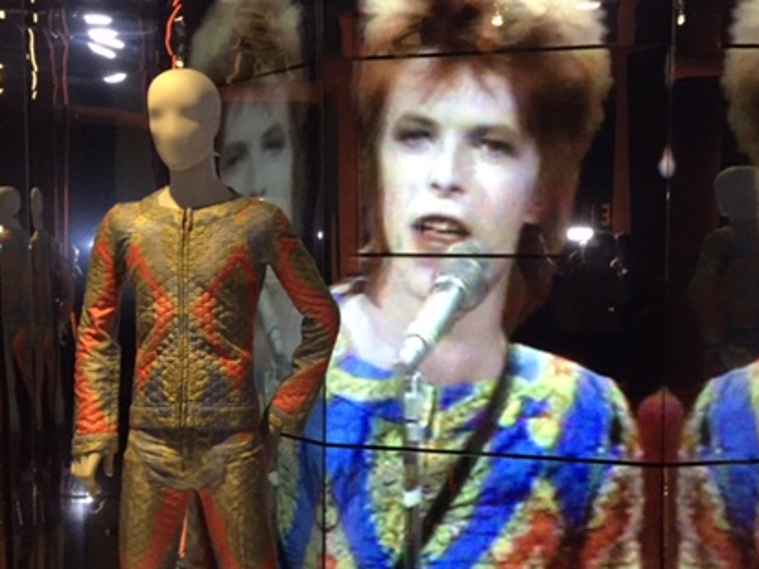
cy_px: 313
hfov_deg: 41.9
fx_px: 987
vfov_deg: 32.2
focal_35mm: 45
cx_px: 457
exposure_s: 1/17
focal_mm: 4.15
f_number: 2.2
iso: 320
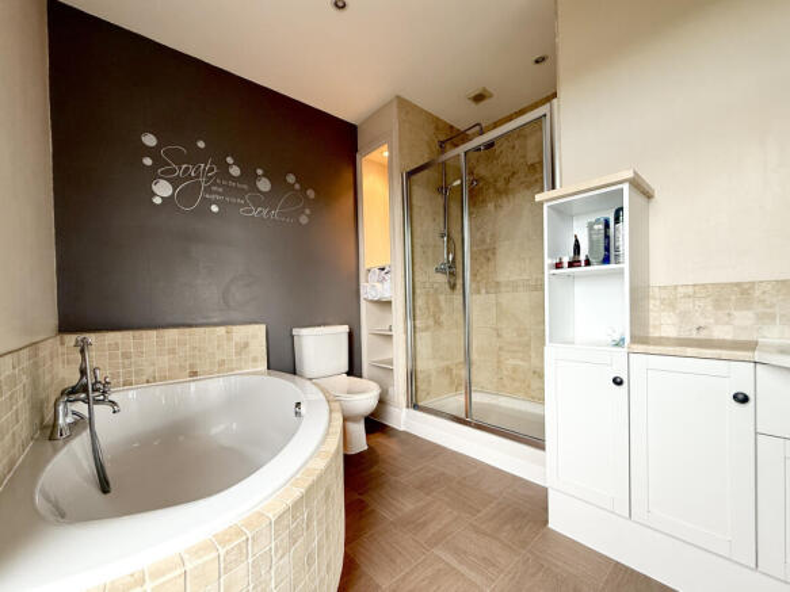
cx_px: 395
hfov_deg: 102.1
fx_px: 319
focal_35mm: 14
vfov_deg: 85.7
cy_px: 296
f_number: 2.2
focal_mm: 2.22
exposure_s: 1/99
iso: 125
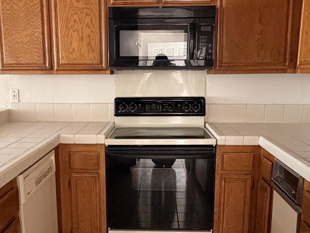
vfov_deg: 37.6
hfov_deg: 48.9
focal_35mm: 38
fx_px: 340
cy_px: 137
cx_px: 138
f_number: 2.2
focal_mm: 2.22
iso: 400
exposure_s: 1/60
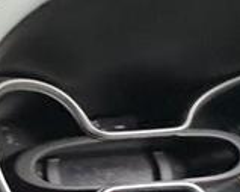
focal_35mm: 77
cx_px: -320
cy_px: 337
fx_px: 547
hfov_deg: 15.3
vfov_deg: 16.8
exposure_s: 1/60
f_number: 2.2
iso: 400
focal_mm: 2.22
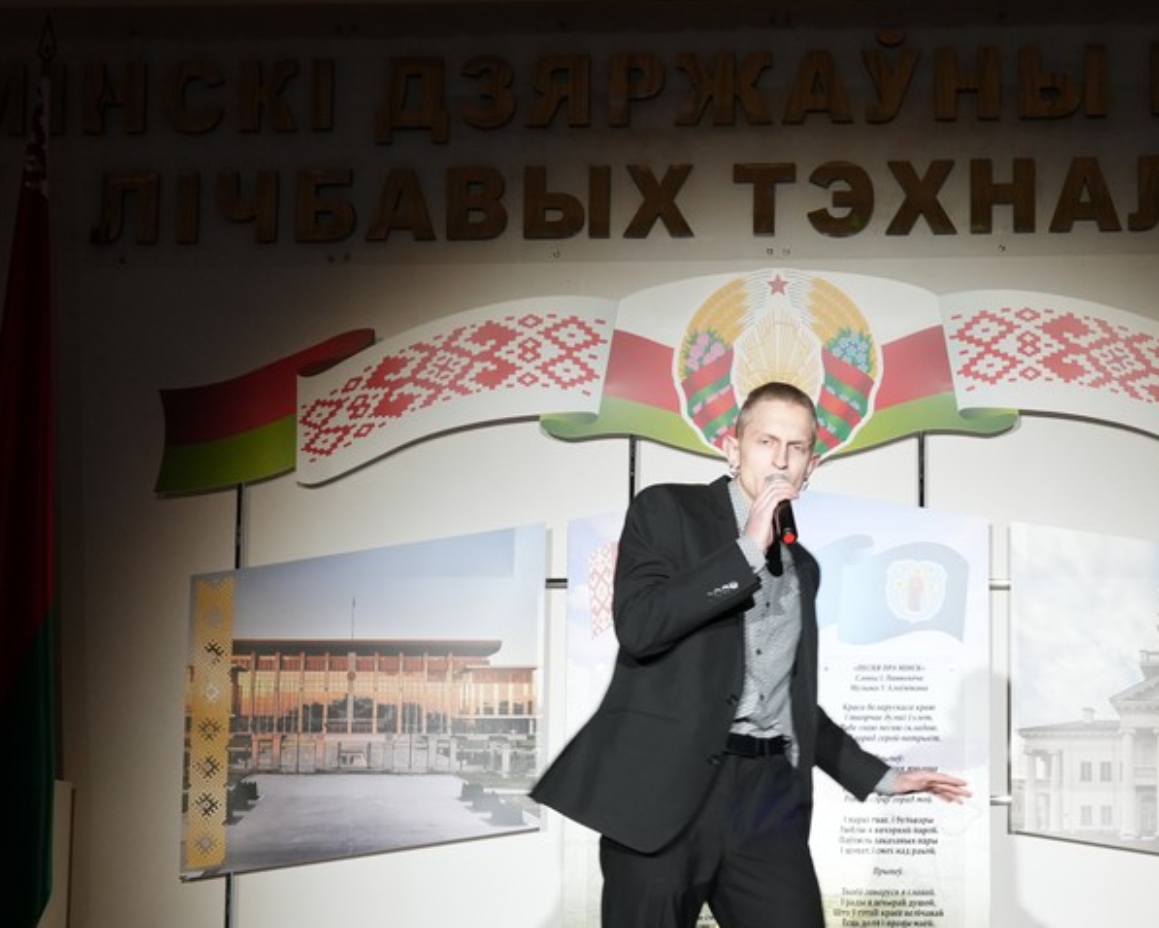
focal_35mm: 66
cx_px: 732
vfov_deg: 23.0
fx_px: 2265
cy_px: 674
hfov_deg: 28.6
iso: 2000
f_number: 8
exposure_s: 1/60
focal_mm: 35
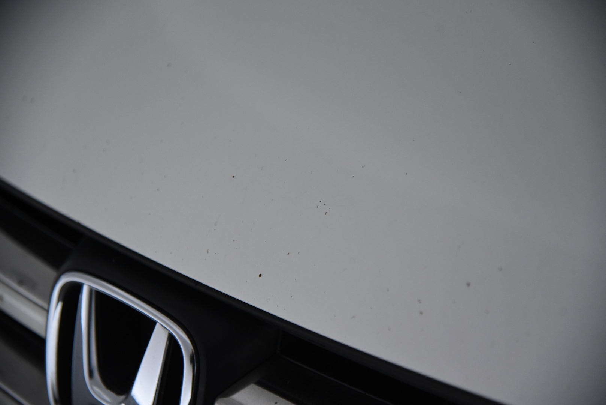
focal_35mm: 82
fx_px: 1381
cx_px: 303
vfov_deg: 16.7
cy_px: 202
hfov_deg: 24.8
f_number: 4
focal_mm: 82
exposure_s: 1/500
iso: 4000
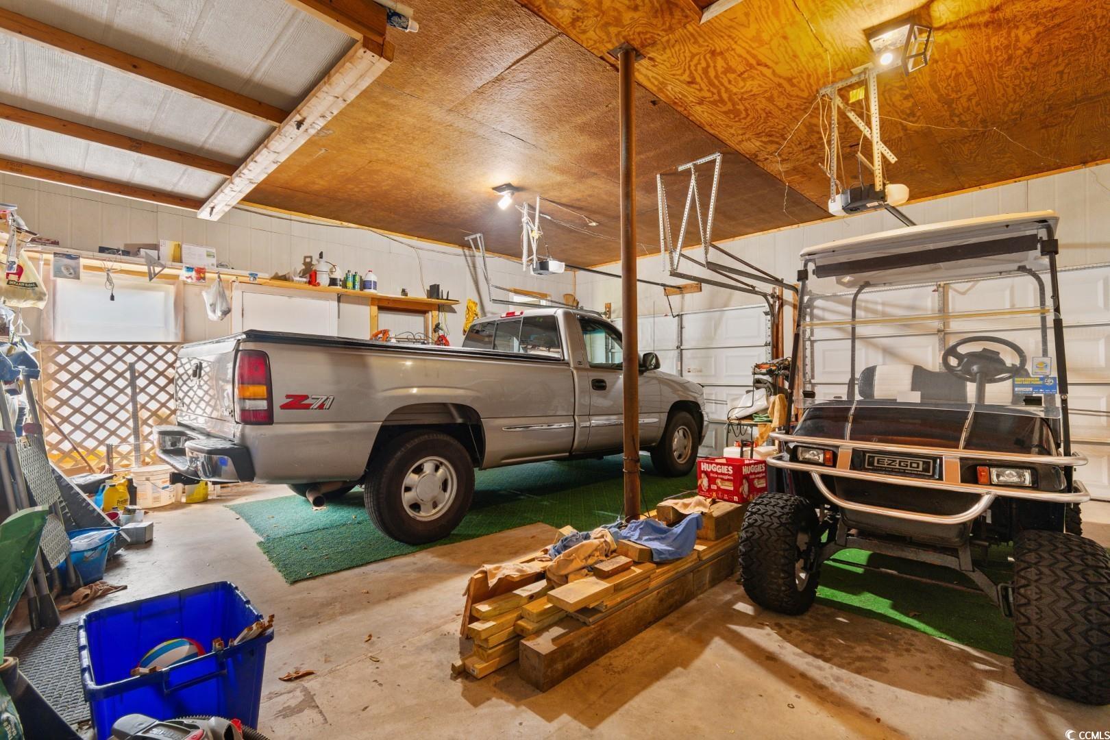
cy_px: 370
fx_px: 462
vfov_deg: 77.3
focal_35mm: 15
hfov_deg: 100.4
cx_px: 555
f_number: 4.5
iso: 100
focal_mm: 10
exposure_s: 1/2
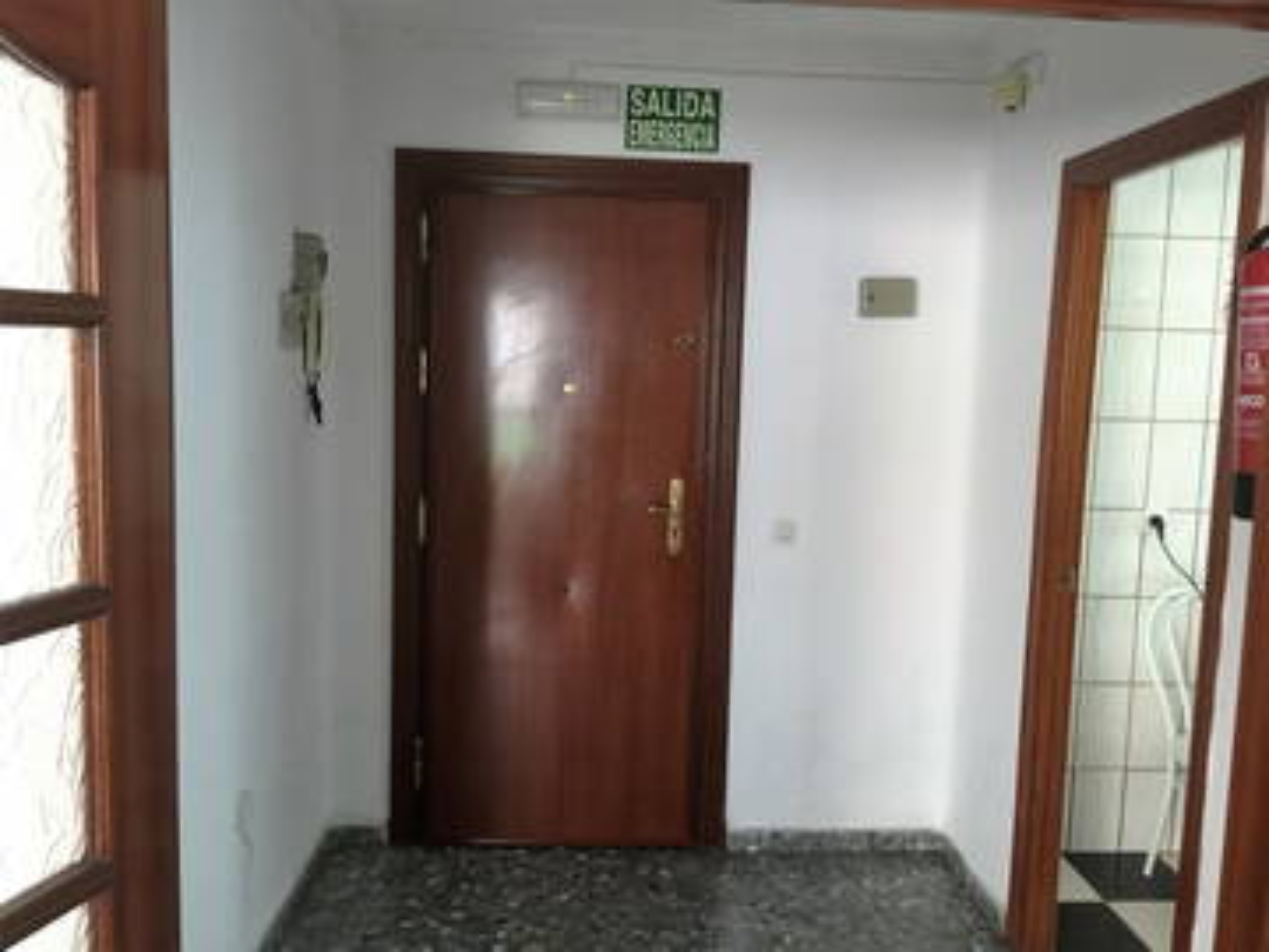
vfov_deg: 48.2
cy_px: 476
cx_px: 634
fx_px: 1063
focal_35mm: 29
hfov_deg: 61.7
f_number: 2.2
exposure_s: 1/10
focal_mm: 4.15
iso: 100
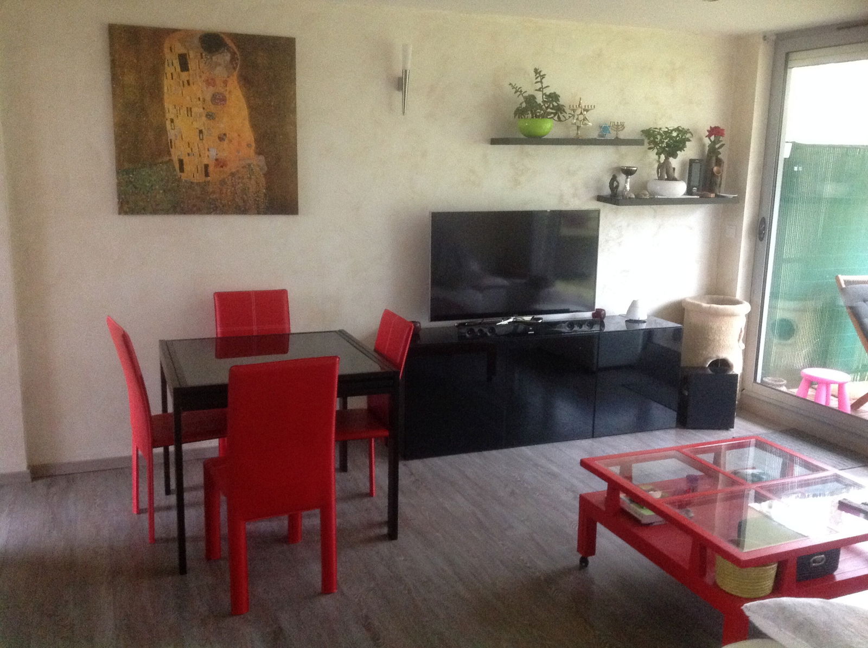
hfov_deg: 52.7
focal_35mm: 35
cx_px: 434
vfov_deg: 40.6
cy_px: 324
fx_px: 876
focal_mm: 4.28
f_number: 2.4
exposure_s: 1/15
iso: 500
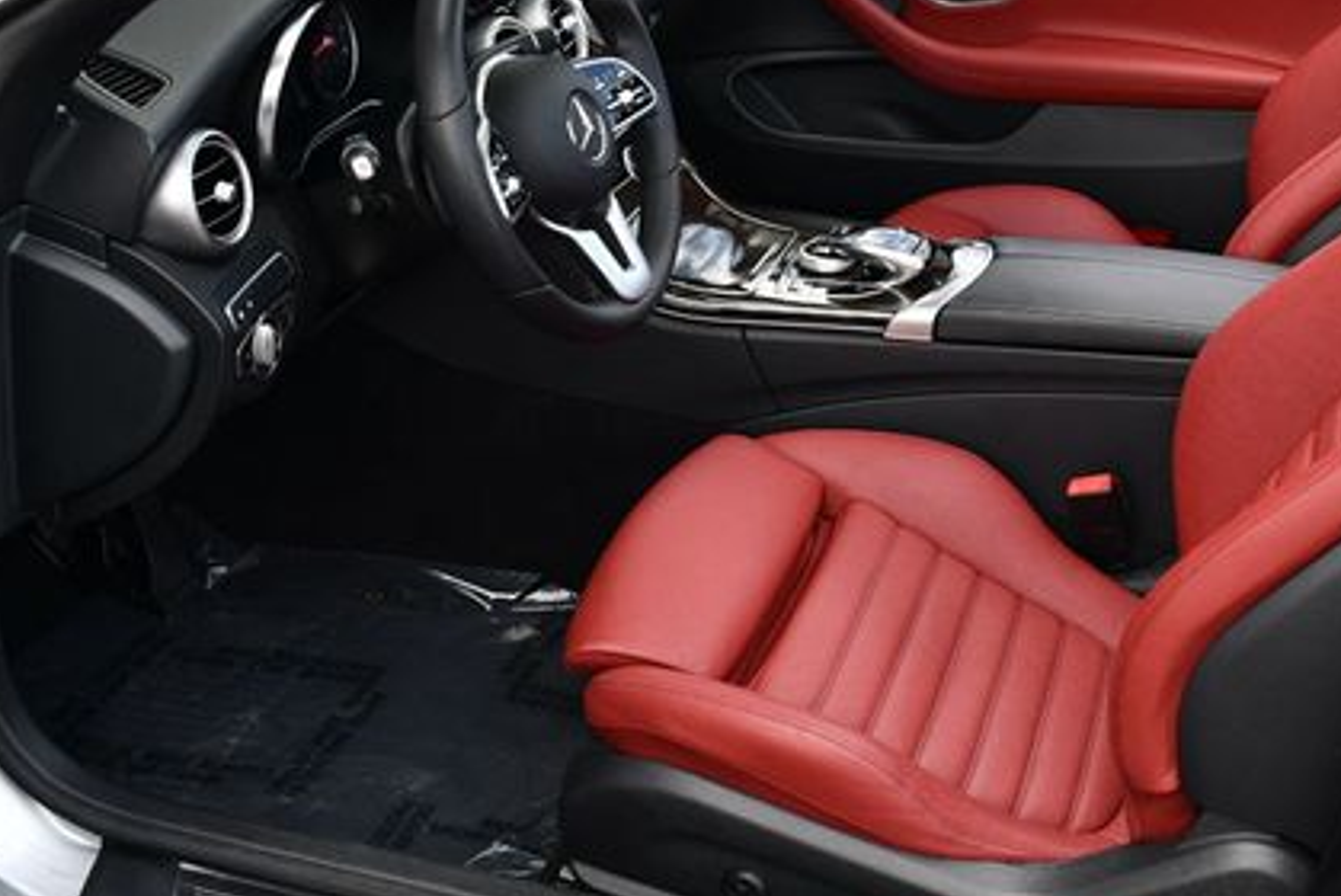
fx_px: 2050
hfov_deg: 35.7
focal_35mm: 55
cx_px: 951
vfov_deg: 24.6
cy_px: 352
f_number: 5.6
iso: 280
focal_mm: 18
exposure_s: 1/250
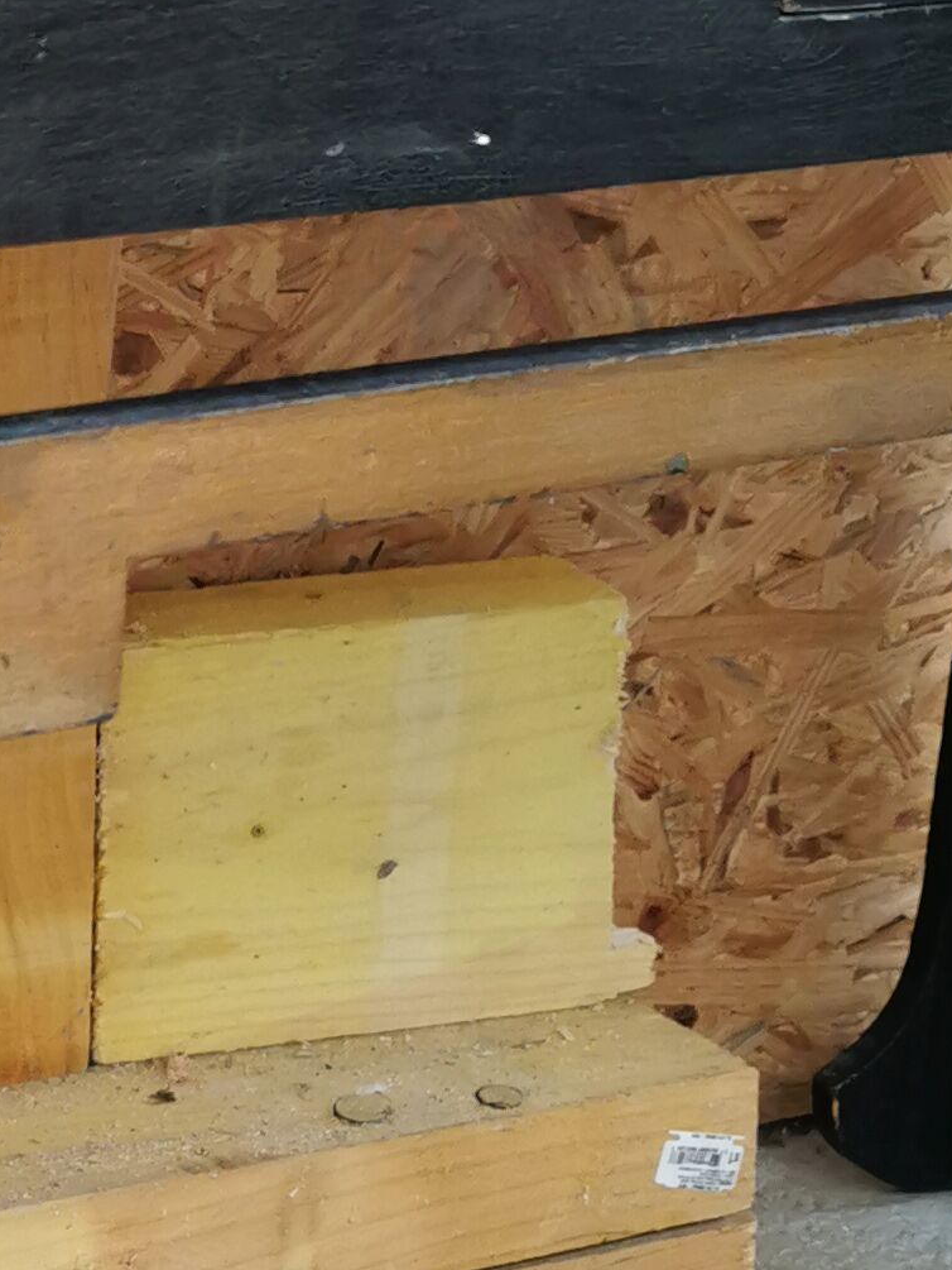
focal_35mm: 98
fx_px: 3593
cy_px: 936
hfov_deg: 14.8
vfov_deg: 19.9
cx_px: -74
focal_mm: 5.56
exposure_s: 1/50
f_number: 1.6
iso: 125
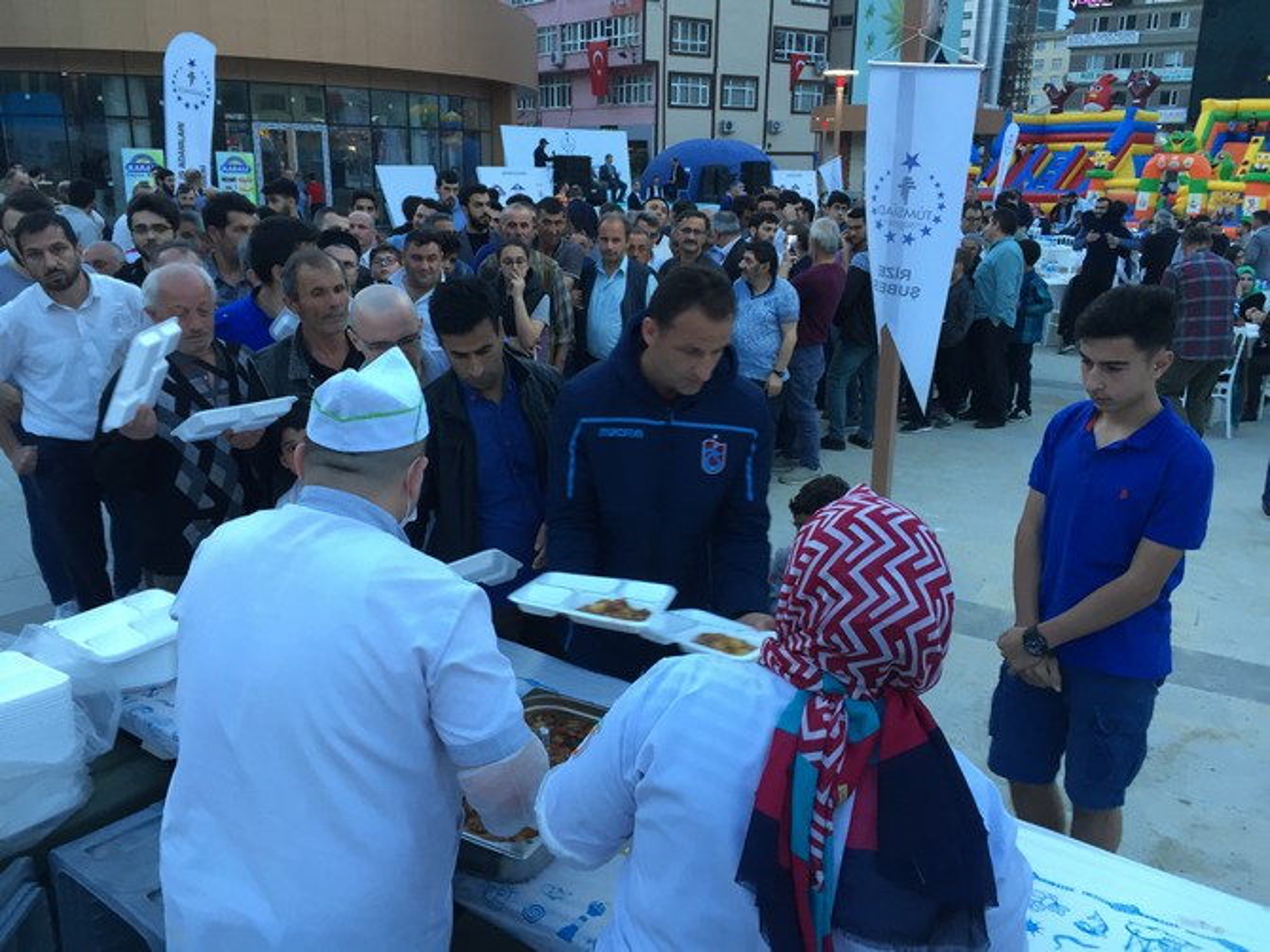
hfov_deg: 61.7
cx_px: 635
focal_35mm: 29
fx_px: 1064
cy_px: 476
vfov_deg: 48.2
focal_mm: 4.15
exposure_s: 1/33
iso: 80
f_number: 2.2
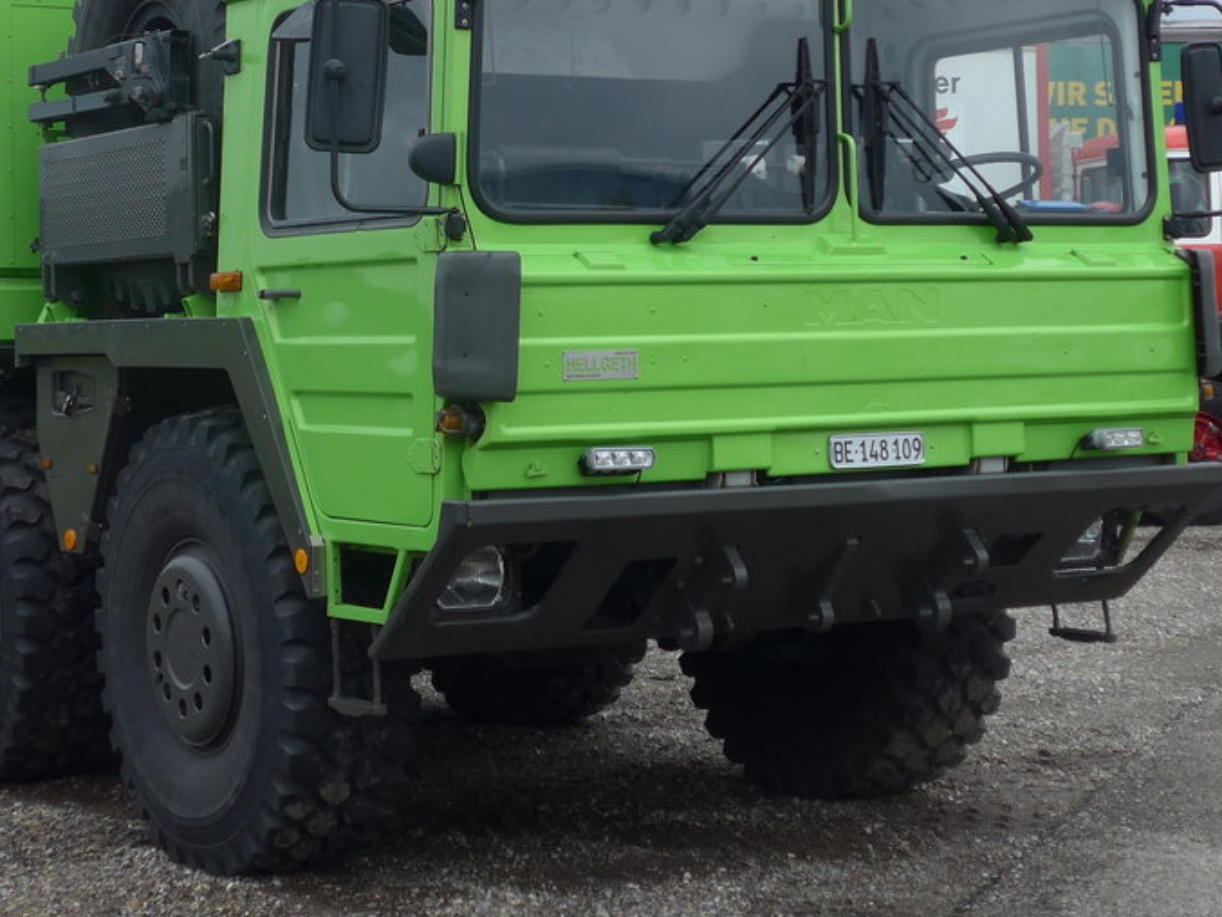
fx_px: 2754
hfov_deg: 24.9
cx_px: 455
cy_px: 242
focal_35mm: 78
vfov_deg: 18.8
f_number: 2.8
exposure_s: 1/800
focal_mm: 9
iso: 80
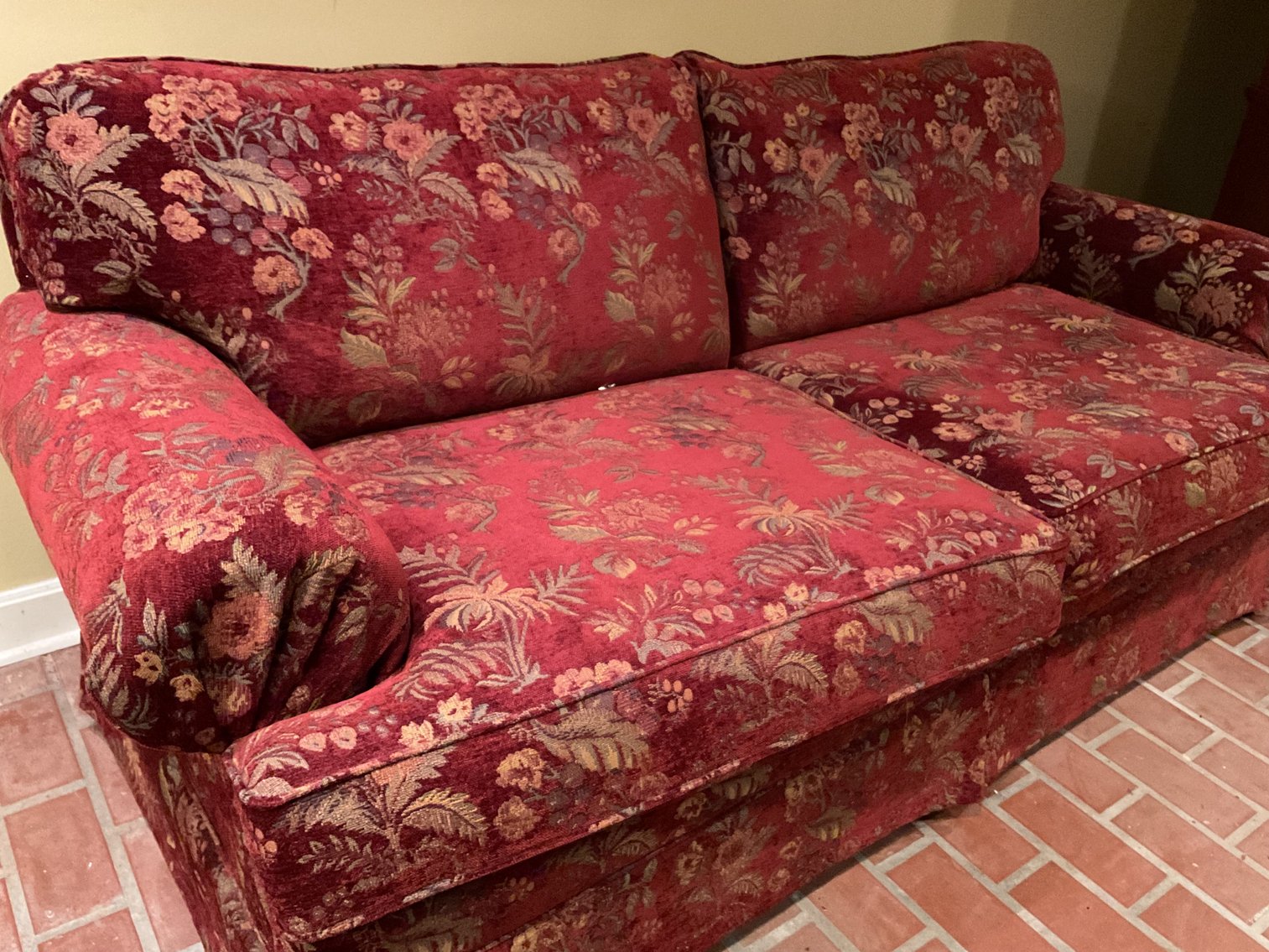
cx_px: 634
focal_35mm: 29
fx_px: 1063
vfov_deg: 48.2
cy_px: 476
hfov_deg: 61.7
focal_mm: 3
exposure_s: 1/24
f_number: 1.8
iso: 500
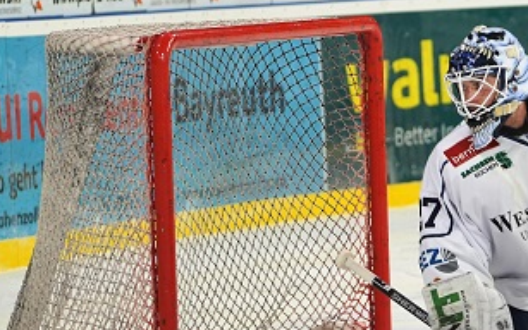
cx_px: 533
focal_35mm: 354
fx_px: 5095
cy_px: 168
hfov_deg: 5.9
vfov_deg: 3.7
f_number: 4
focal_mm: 144
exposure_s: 1/160
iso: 400
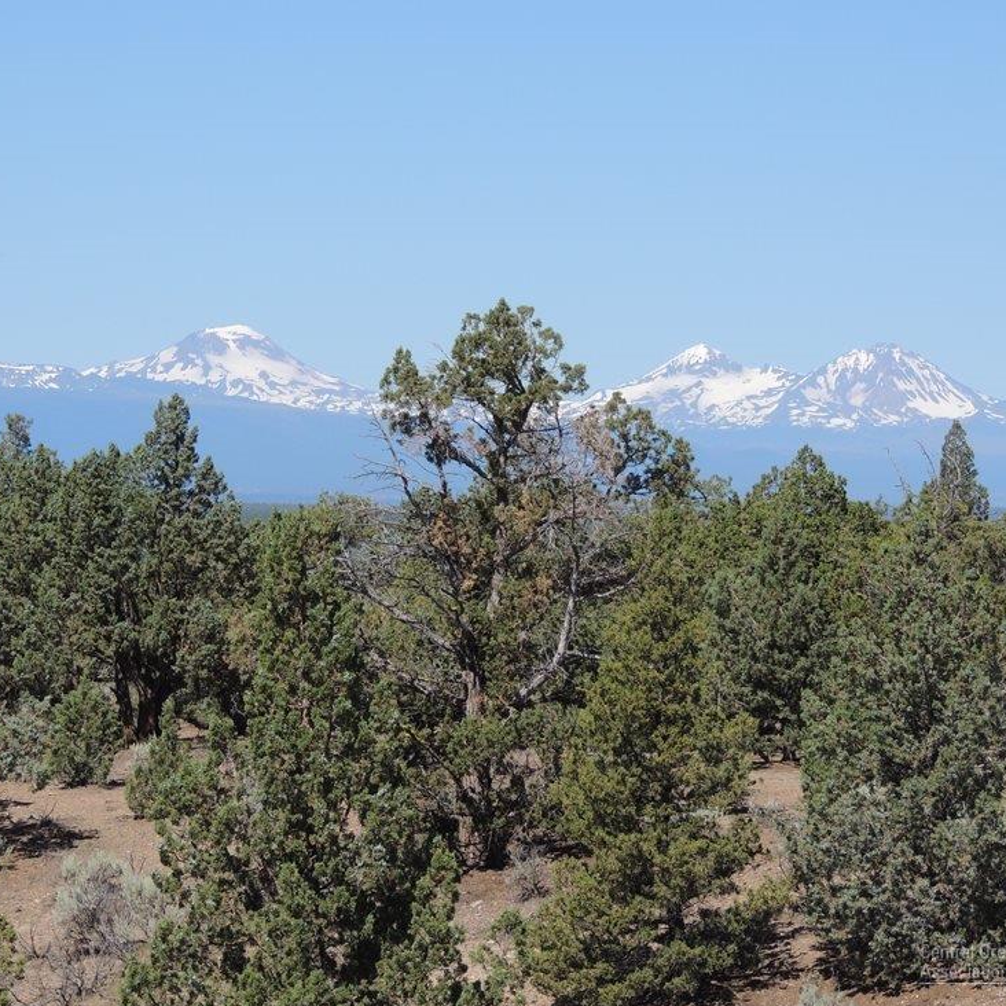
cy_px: 482
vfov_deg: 10.5
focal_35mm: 167
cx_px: 425
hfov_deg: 10.5
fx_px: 5491
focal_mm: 24
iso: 100
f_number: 4.3
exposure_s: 1/800
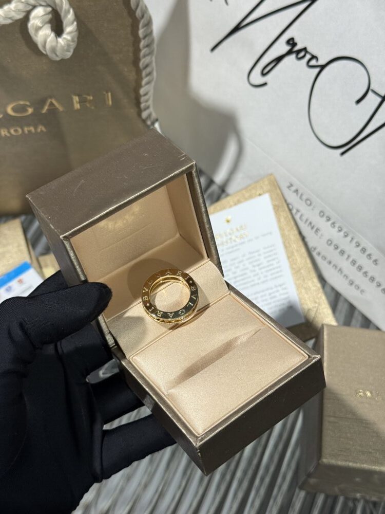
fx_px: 712
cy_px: 257
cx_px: 192
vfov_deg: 39.7
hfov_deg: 30.3
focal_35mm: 48
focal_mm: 6.76
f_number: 1.78
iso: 64
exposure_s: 1/268
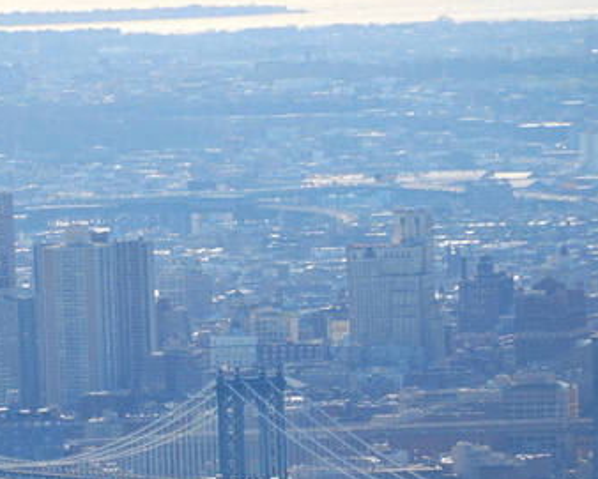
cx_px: 241
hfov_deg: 3.3
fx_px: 10327
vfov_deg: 2.7
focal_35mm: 583
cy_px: 392
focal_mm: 200
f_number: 5.6
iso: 100
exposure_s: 1/500
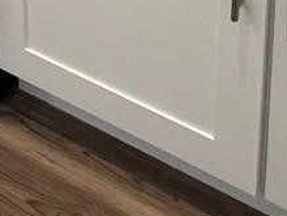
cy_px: -394
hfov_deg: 19.0
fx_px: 846
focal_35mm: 102
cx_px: 33
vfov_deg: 10.8
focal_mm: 2.22
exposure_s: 1/120
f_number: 2.2
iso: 250
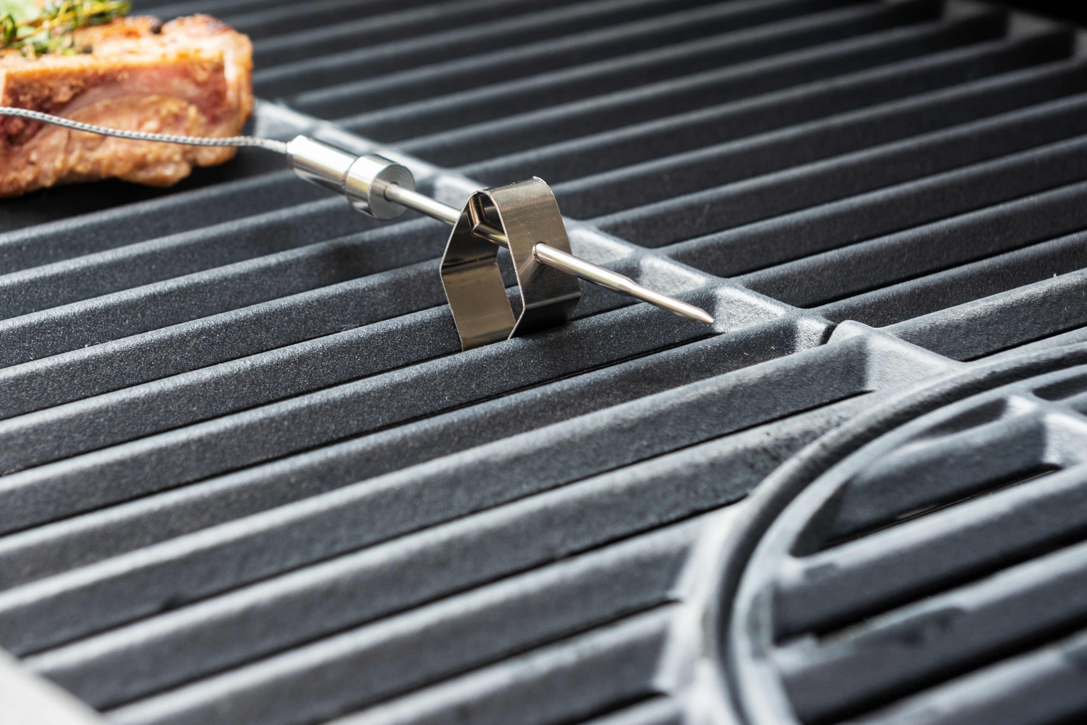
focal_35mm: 110
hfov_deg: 18.6
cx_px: 425
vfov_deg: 12.5
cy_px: 267
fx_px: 3322
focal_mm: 70
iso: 250
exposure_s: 1/50
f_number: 6.3
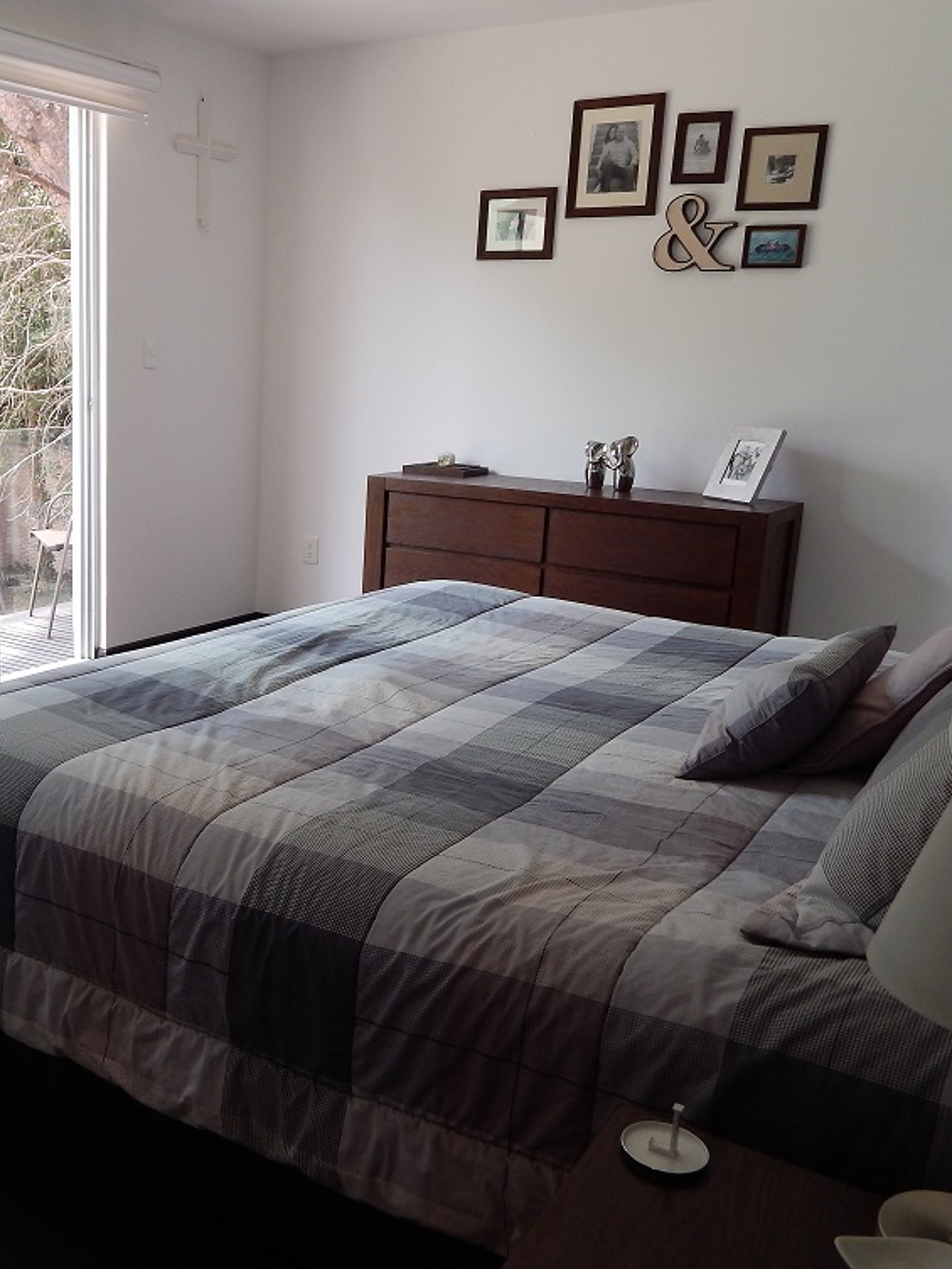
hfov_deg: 40.6
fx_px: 1246
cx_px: 239
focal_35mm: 34
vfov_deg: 53.9
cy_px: 640
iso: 125
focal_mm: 4.5
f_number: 3.1
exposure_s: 1/80
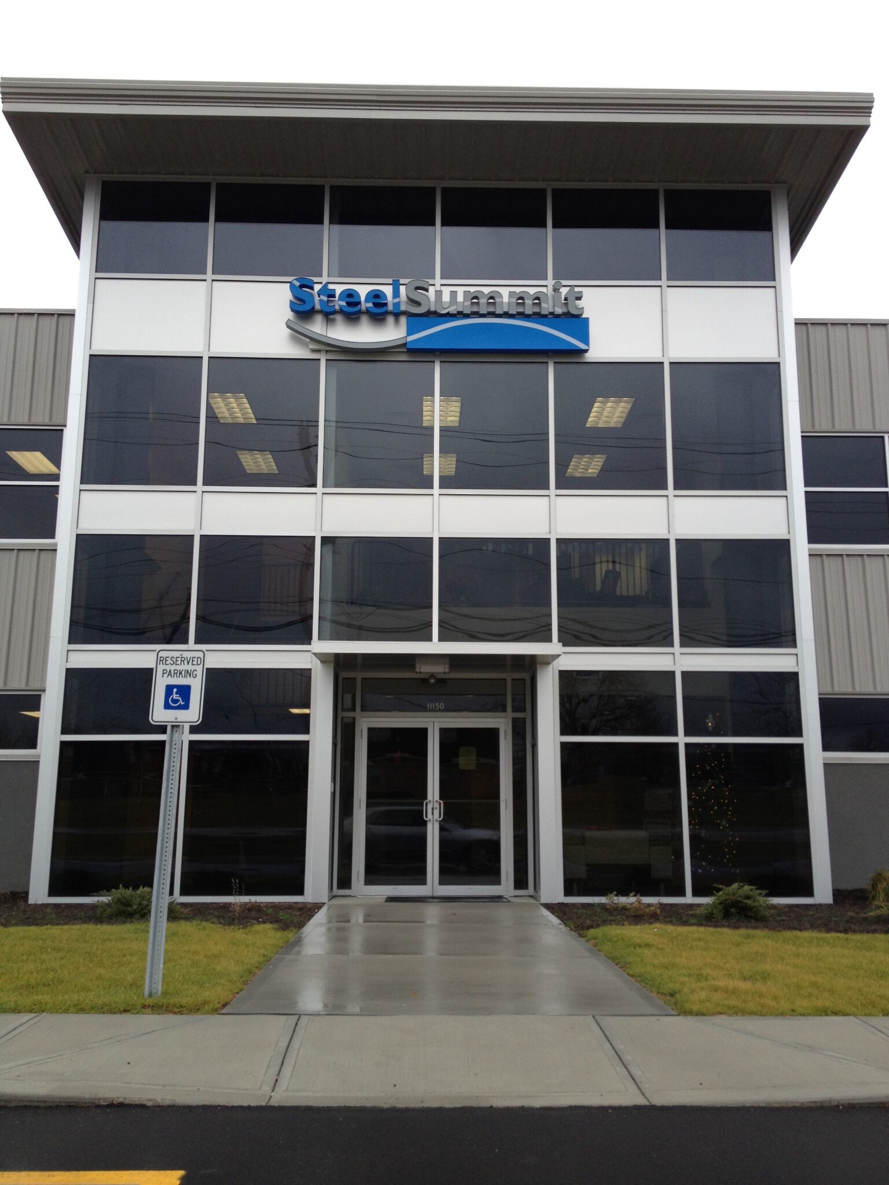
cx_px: 444
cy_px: 592
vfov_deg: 52.6
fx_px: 1198
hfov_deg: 40.7
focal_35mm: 35
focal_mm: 4.28
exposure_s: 1/214
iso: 50
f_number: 2.4
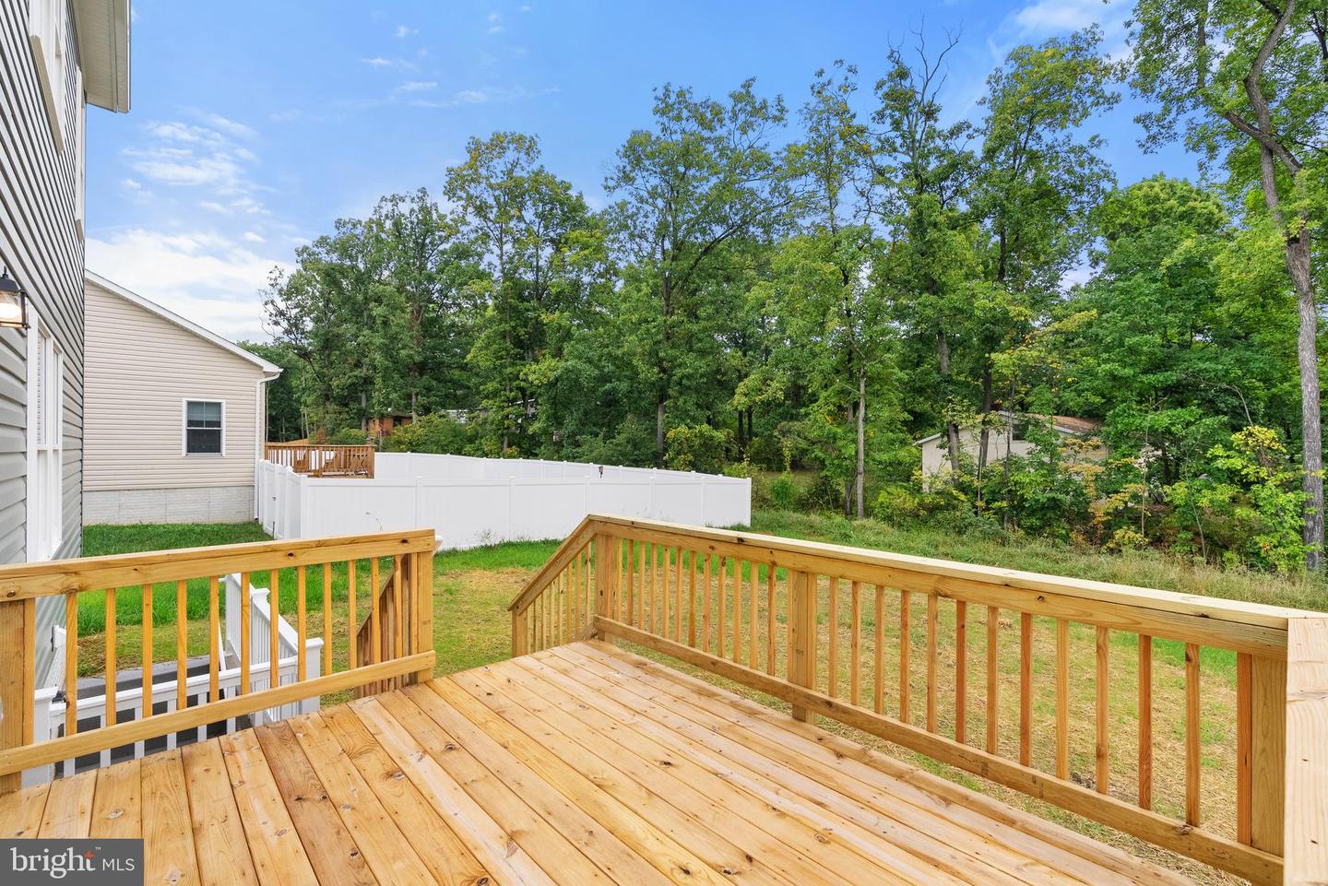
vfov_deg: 73.8
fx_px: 590
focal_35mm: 16
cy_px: 443
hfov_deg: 96.7
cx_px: 664
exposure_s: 1/400
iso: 640
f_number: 10
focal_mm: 16
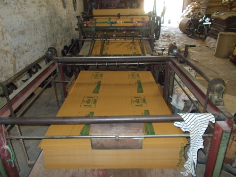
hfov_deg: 67.3
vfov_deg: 53.1
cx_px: 118
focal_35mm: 26
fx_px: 177
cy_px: 88
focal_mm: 4.6
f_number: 3.2
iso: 320
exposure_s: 1/25
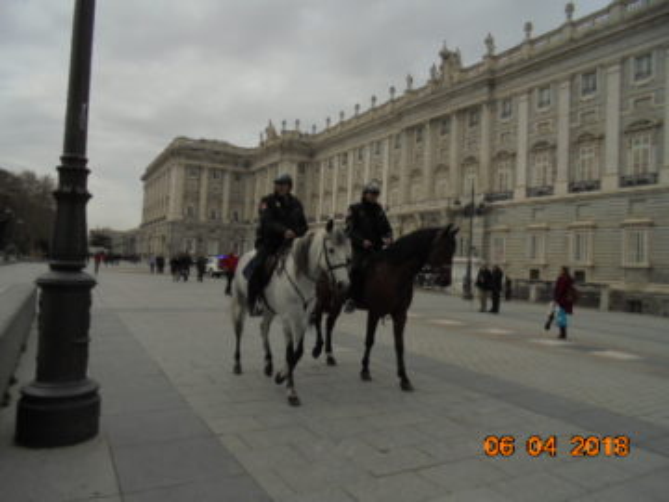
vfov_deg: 53.1
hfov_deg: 67.3
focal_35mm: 26
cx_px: 334
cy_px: 251
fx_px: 502
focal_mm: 4.6
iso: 100
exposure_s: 1/1250
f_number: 3.5
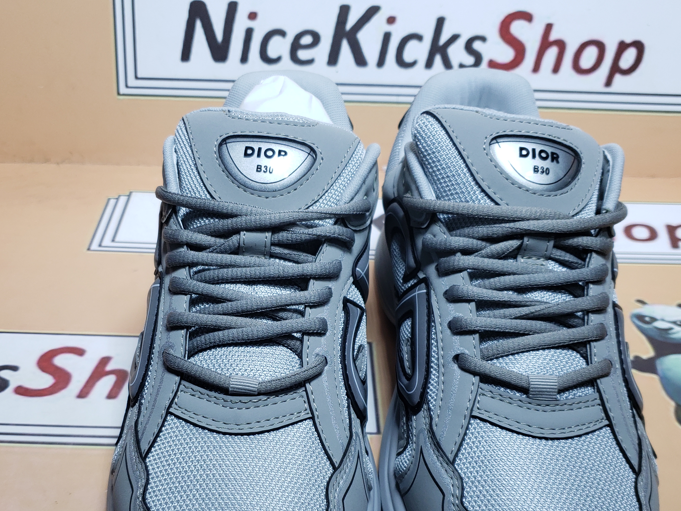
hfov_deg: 47.8
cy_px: 352
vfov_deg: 36.3
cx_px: 307
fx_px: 767
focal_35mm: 39
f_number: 1.5
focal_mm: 4.3
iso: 50
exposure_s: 1/485
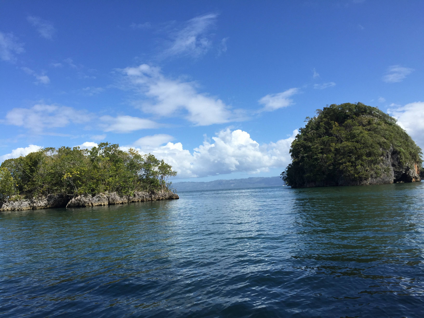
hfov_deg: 61.7
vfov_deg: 48.2
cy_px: 159
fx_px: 355
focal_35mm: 29
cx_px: 212
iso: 32
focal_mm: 4.15
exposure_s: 1/2326
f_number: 2.2
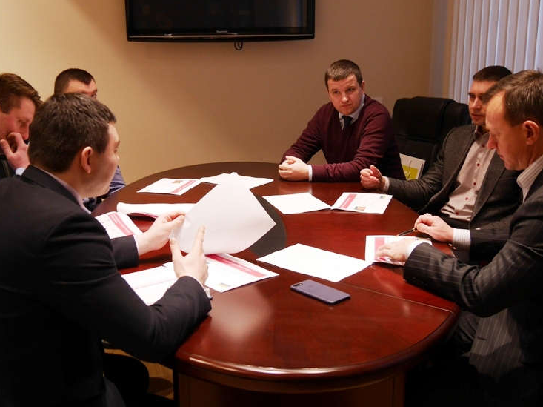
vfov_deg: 32.2
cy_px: 196
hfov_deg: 42.1
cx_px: 255
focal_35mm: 45
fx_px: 706
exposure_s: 1/60
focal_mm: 17
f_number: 3.7
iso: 500
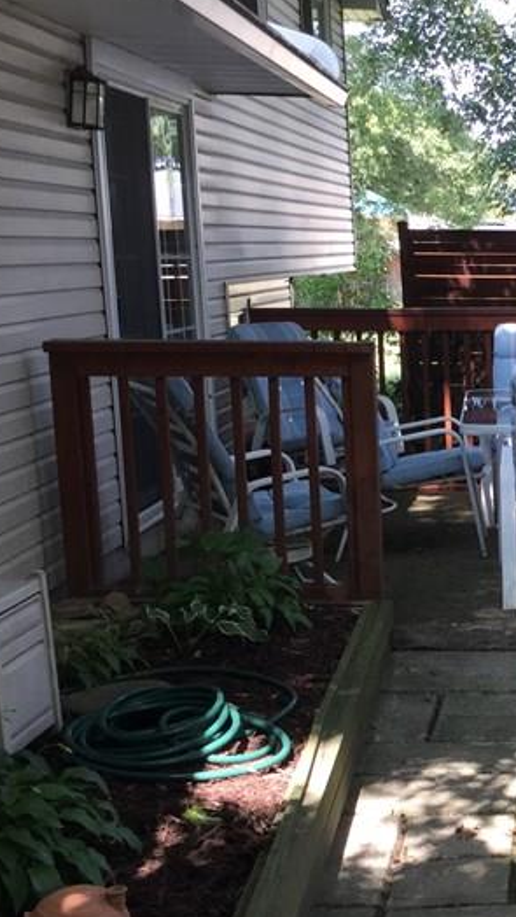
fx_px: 1604
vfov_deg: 31.8
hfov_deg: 17.0
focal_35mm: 66
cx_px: 701
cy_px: 548
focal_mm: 3.3
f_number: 2.4
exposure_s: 1/120
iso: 32
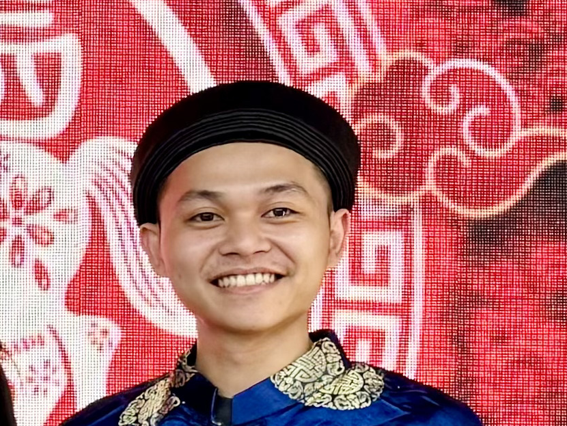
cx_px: -735
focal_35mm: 147
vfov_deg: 9.8
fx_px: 2409
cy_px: 670
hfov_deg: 11.4
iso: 160
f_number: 1.78
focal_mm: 6.76
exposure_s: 1/84
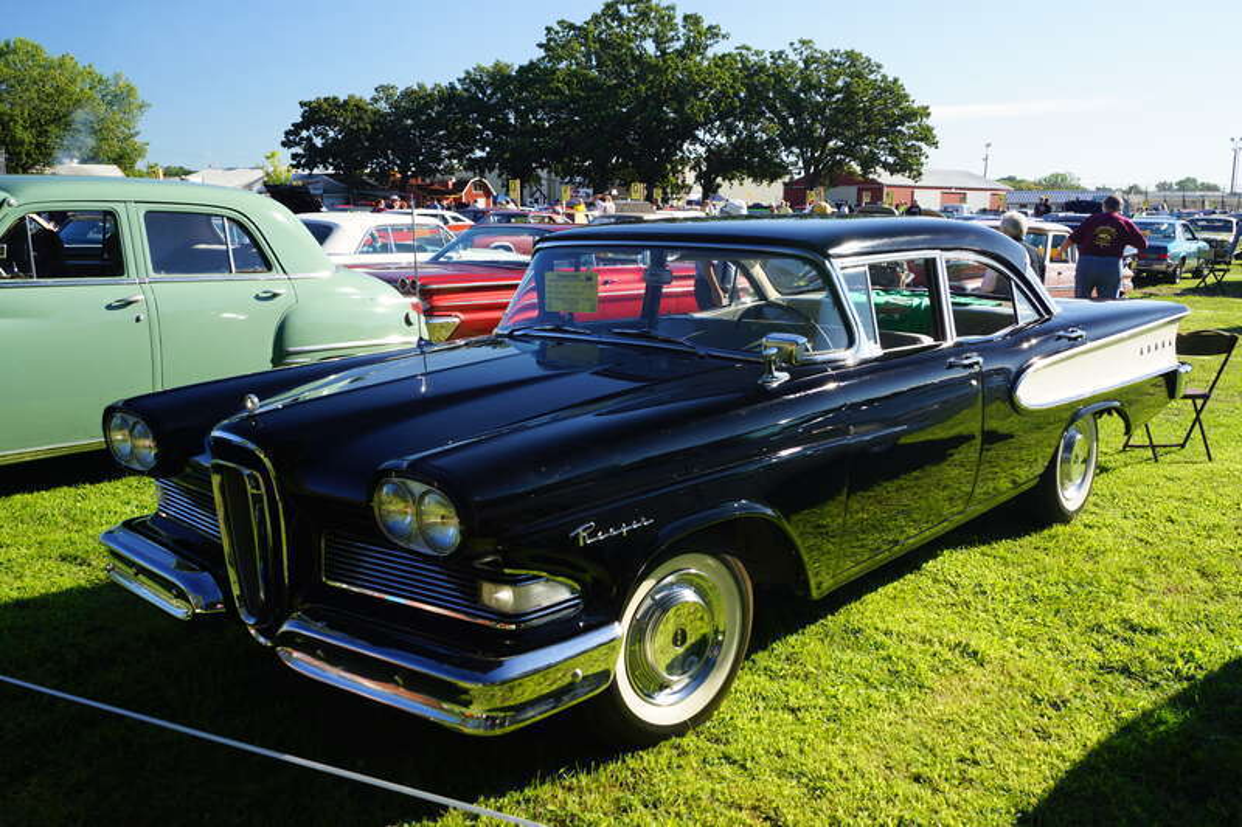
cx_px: 621
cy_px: 414
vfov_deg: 40.0
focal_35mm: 33
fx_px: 1138
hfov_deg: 57.2
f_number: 7.1
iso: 100
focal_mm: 22
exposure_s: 1/80
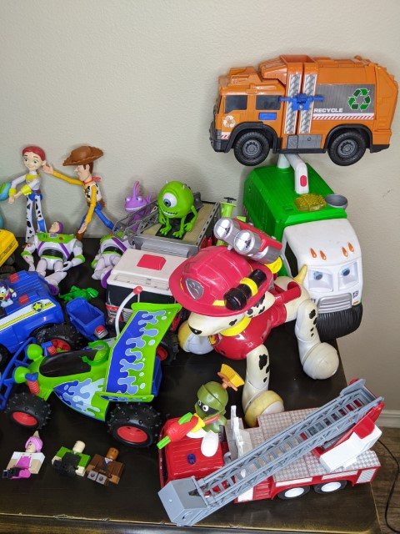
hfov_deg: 51.4
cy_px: 267
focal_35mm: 27
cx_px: 200
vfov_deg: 65.3
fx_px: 416
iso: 164
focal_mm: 4.44
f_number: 1.8
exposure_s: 1/120
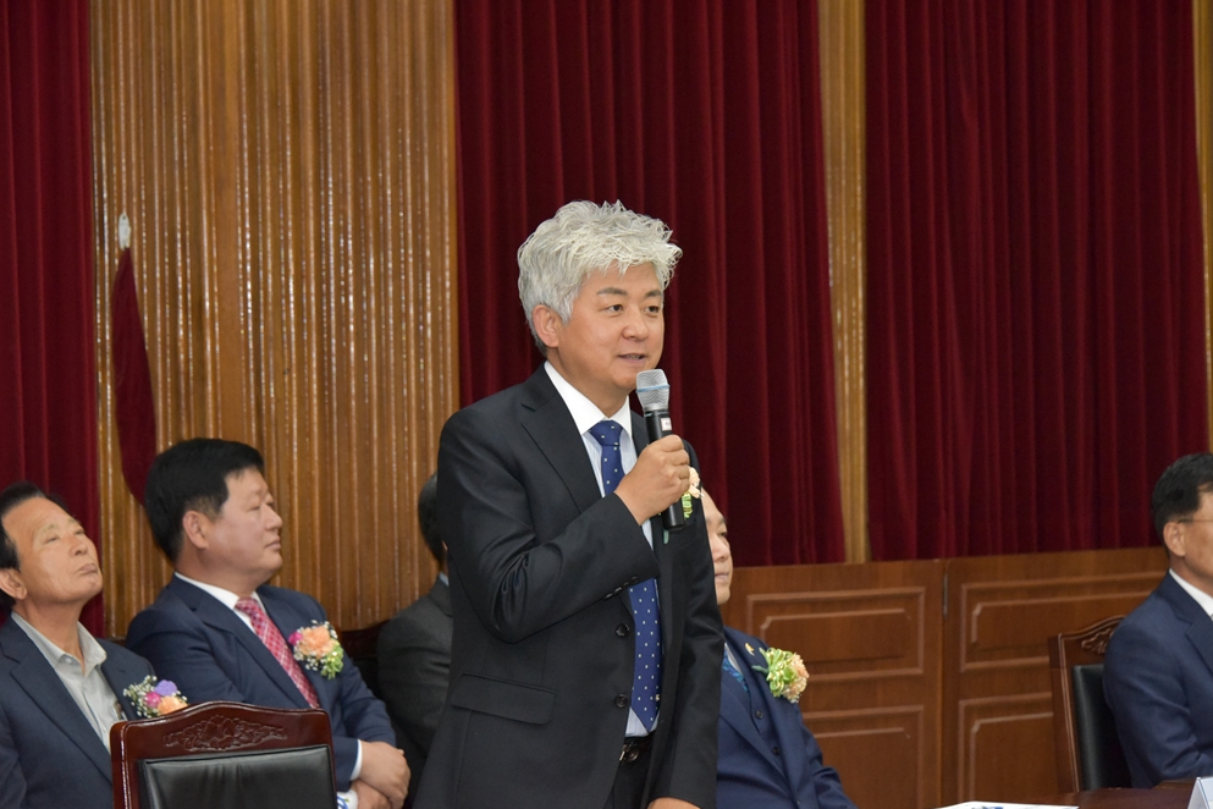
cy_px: 403
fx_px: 4582
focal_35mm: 136
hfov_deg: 15.1
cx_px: 607
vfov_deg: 10.1
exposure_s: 1/160
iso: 6400
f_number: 9
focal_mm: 135
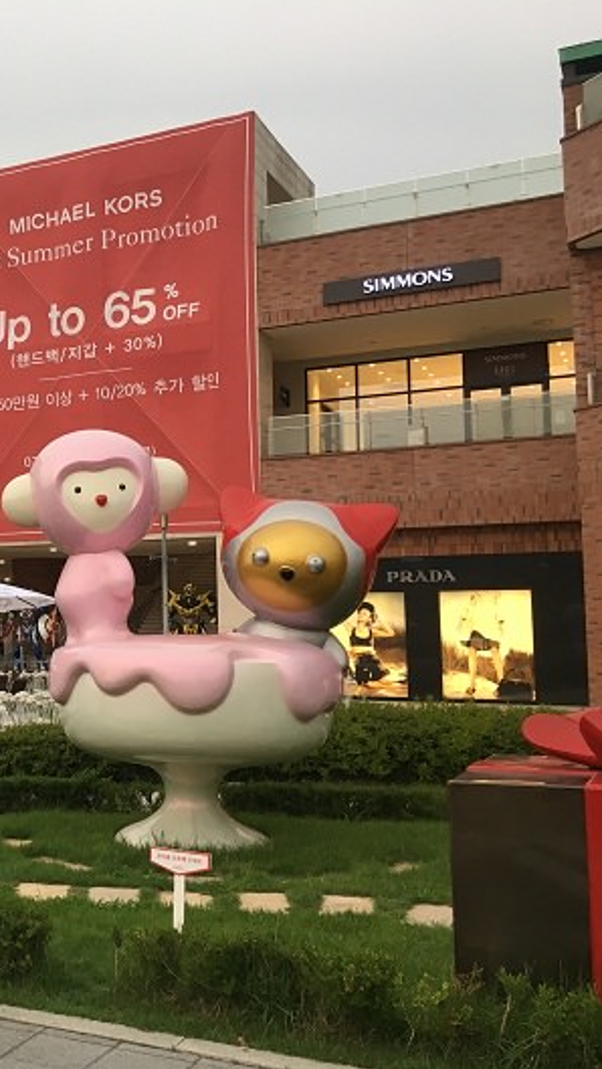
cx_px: -97
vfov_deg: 47.3
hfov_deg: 25.3
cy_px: 536
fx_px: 1219
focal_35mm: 43
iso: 25
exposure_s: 1/40
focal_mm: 4.15
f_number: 2.2
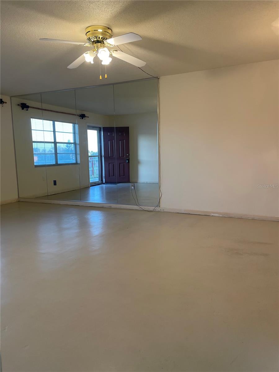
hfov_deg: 53.1
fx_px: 279
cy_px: 186
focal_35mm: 26
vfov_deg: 67.3
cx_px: 140
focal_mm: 4.2
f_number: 1.6
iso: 64
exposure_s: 1/60
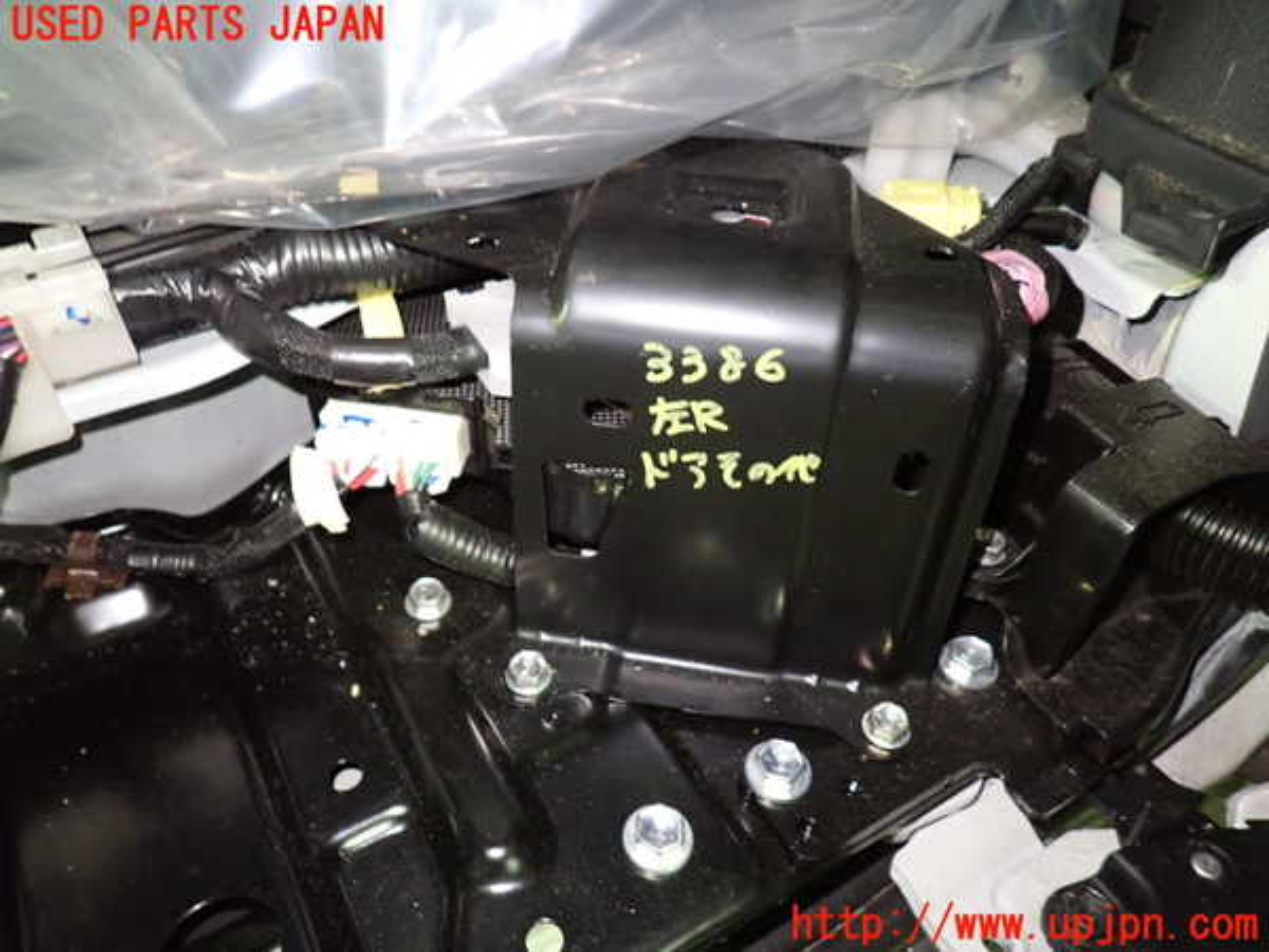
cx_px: 634
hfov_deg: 69.4
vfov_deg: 54.9
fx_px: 916
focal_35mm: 25
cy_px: 476
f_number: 2
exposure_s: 1/25
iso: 800
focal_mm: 4.5
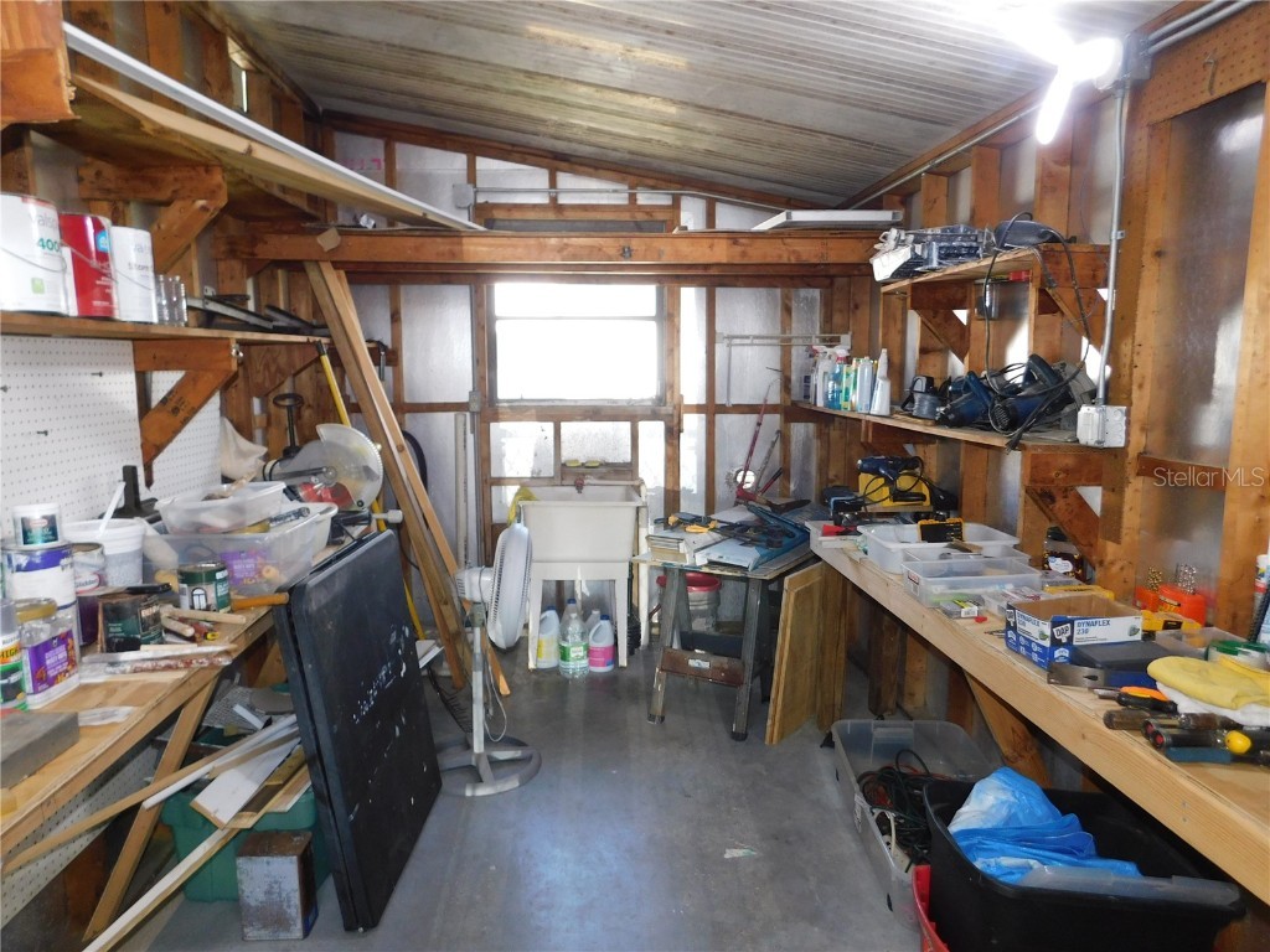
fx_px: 844
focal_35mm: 23
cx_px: 635
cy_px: 476
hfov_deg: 73.9
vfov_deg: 58.9
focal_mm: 4
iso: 200
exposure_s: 1/30
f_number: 3
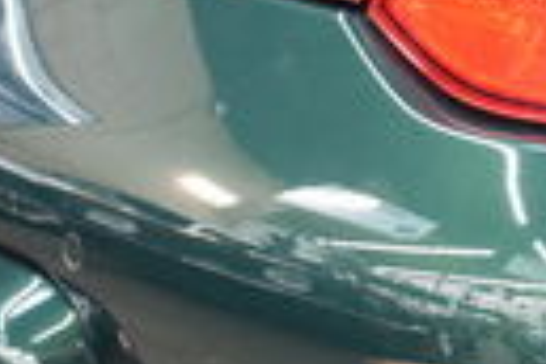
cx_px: 961
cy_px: 212
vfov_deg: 6.4
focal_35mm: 215
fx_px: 3261
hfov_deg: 9.2
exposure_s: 1/40
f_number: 3.8
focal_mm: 24
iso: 1400
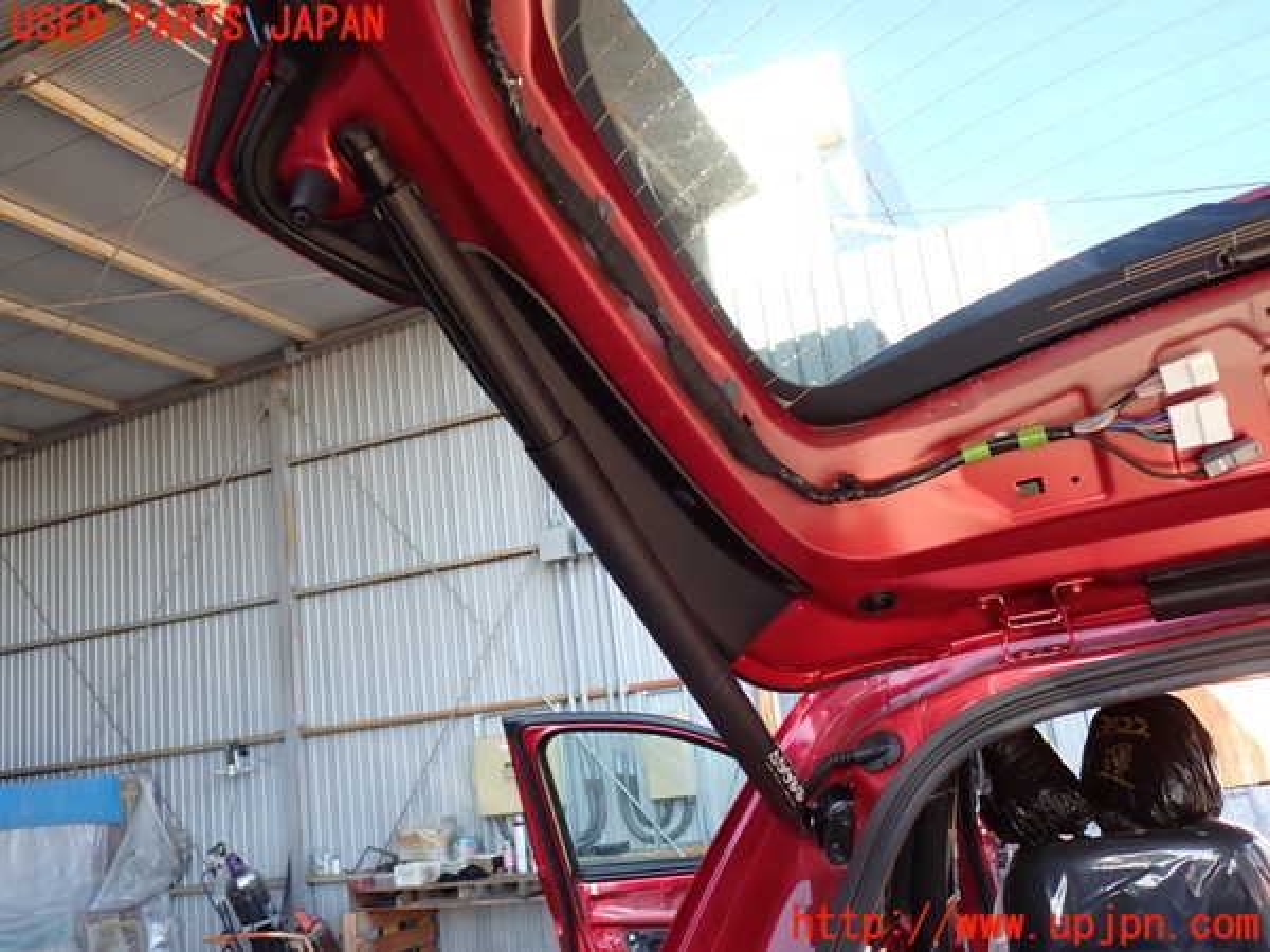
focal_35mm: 30
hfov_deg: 60.0
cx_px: 635
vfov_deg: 46.8
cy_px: 476
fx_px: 1101
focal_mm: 5.4
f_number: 2.3
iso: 100
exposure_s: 1/100
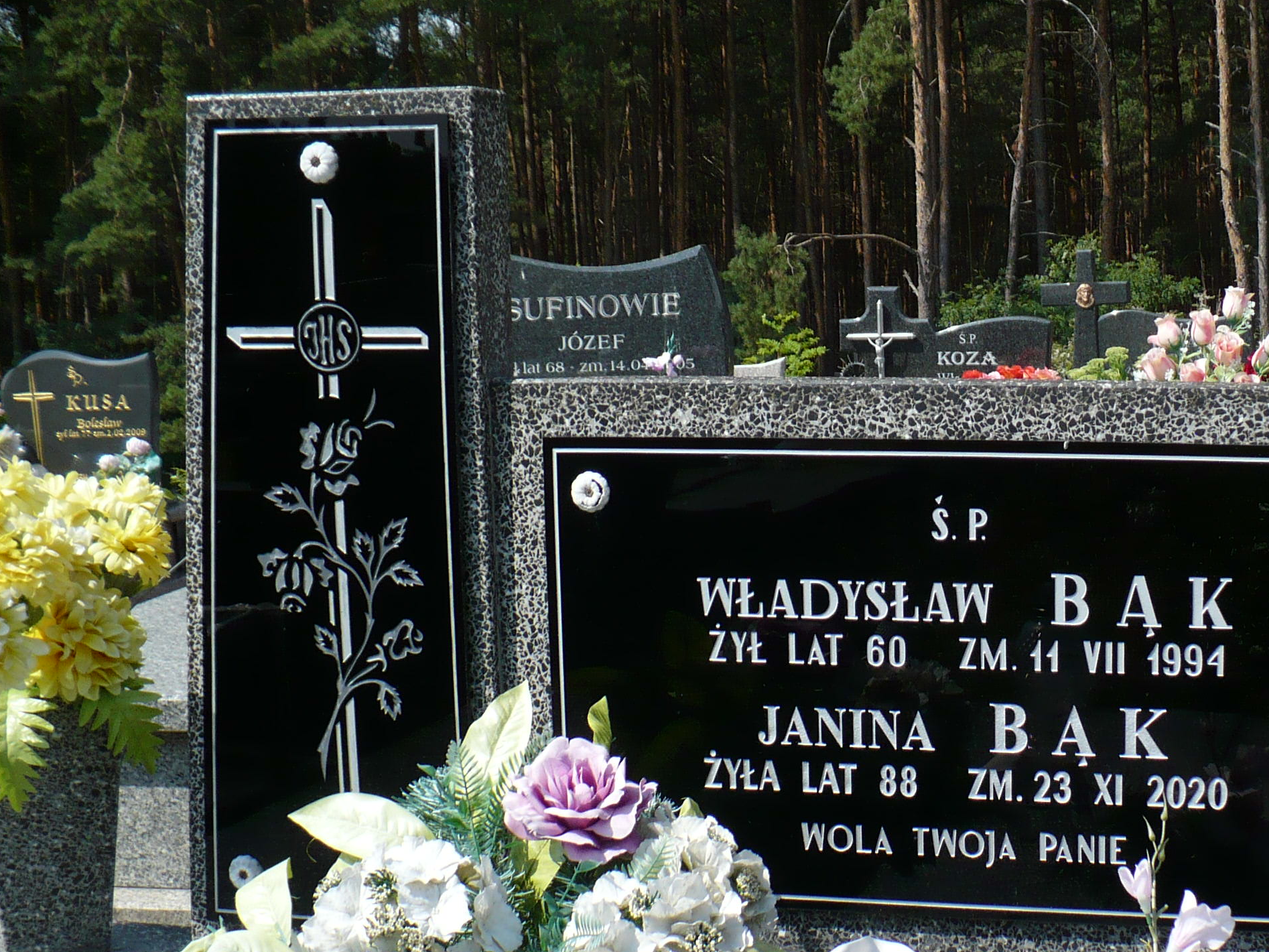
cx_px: 1026
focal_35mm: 60
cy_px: 704
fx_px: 2200
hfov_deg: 31.3
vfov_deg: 24.2
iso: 100
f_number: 2.8
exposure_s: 1/1300
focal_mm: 6.1
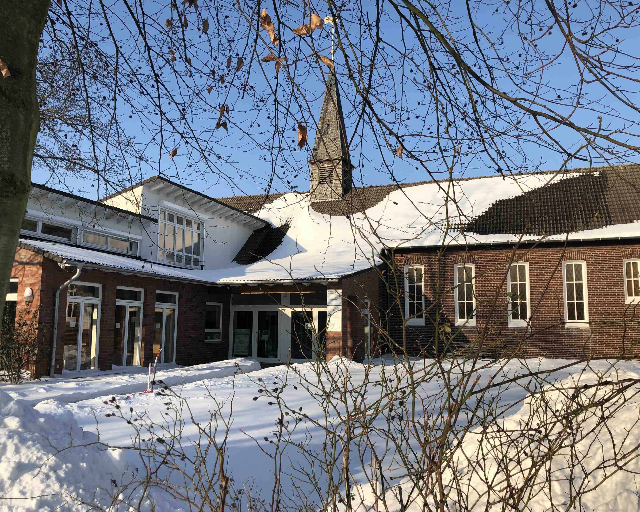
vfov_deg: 48.5
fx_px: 568
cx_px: 309
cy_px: 262
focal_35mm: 30
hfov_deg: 58.8
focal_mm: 4
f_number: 1.8
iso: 20
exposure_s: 1/1869
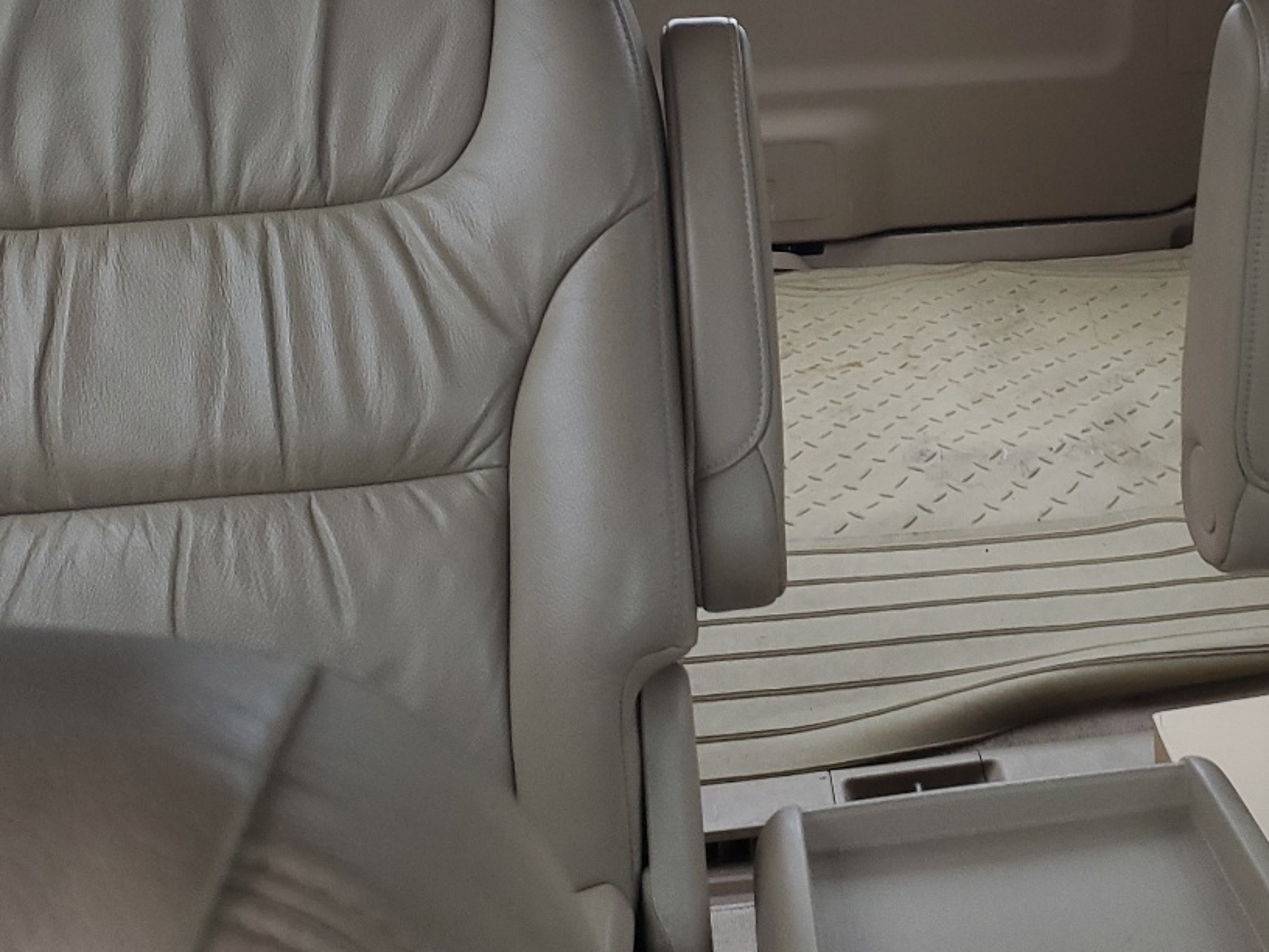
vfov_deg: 27.9
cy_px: 170
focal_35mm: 51
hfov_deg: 36.1
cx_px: 1030
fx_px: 1870
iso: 74
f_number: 1.5
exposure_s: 1/120
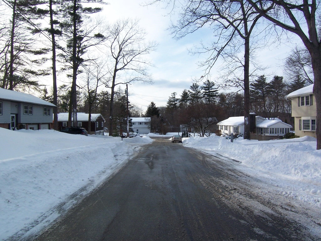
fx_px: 213
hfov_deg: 73.9
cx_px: 160
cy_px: 120
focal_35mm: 23
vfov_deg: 58.9
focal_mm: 3.8
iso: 64
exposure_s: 1/200
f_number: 5.6
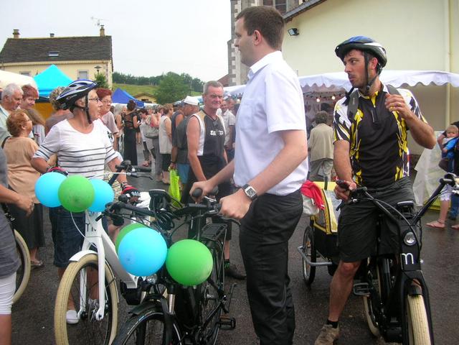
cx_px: 230
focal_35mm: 35
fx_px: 464
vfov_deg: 40.7
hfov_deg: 52.6
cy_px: 172
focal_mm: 5.8
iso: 50
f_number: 2.8
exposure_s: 1/123
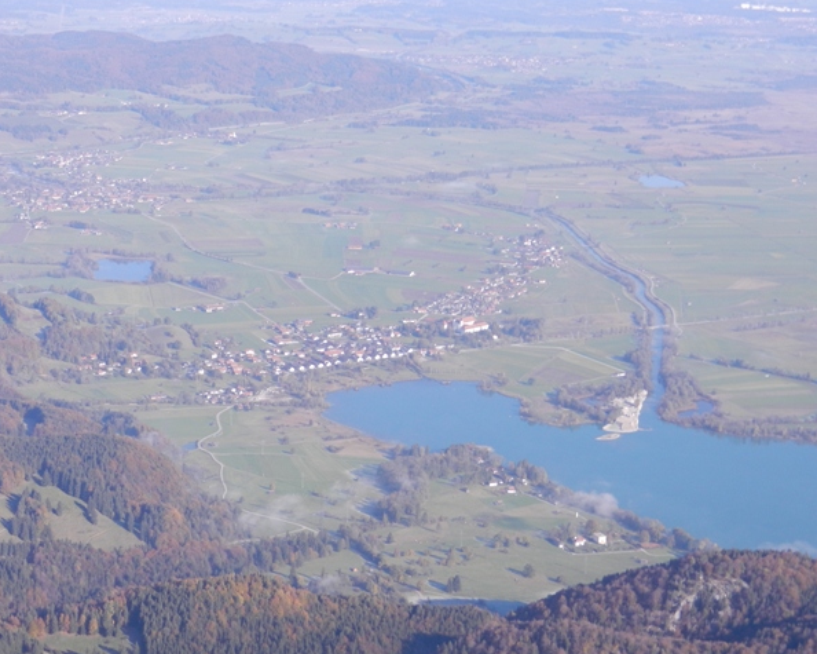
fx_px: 1982
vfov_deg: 18.7
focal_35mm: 82
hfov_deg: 23.3
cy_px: 326
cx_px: 410
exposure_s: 1/500
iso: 160
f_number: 4.8
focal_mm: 14.1
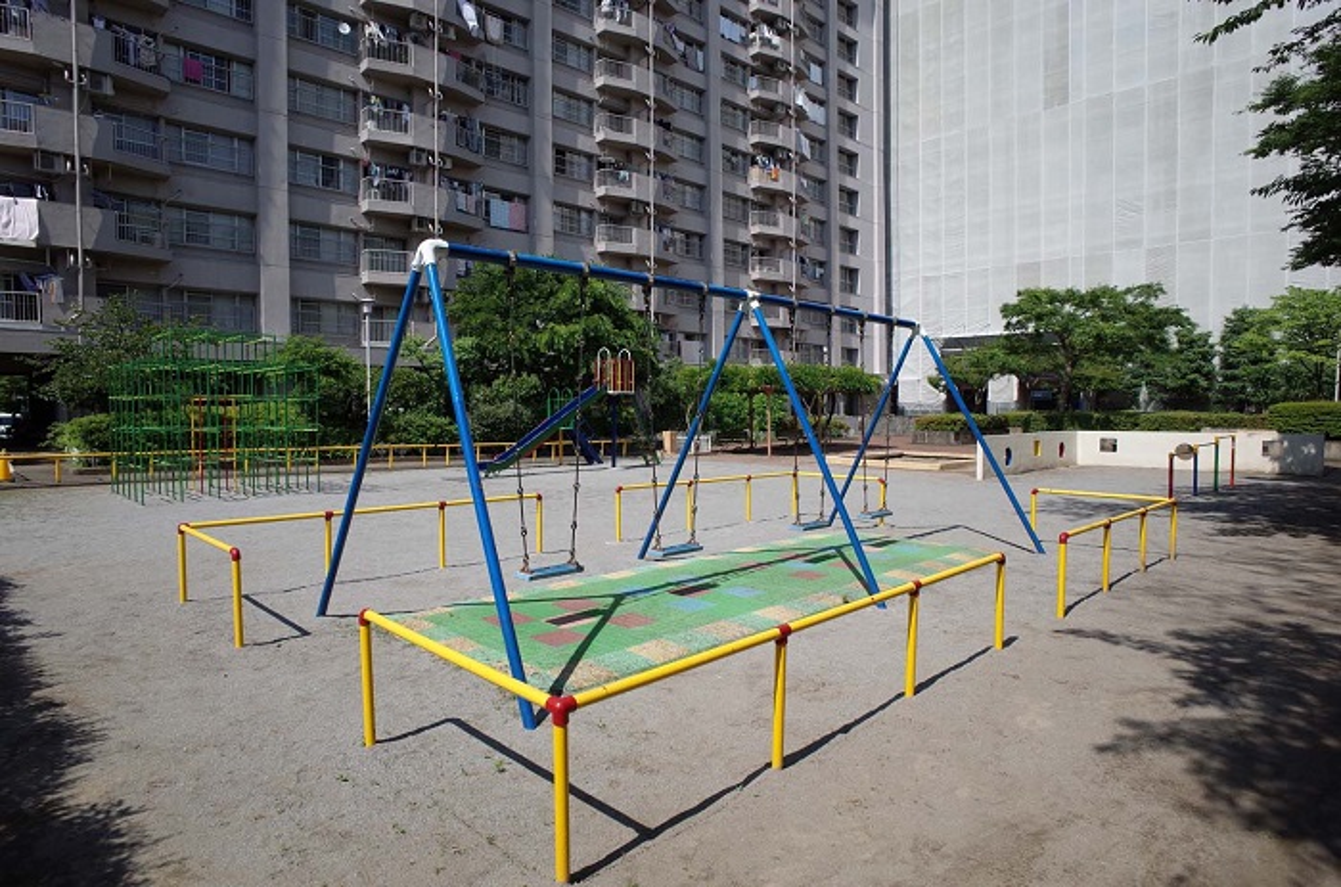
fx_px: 1040
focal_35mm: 28
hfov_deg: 65.6
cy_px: 444
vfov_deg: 46.2
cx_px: 670
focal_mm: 18.3
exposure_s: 1/1250
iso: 100
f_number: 4
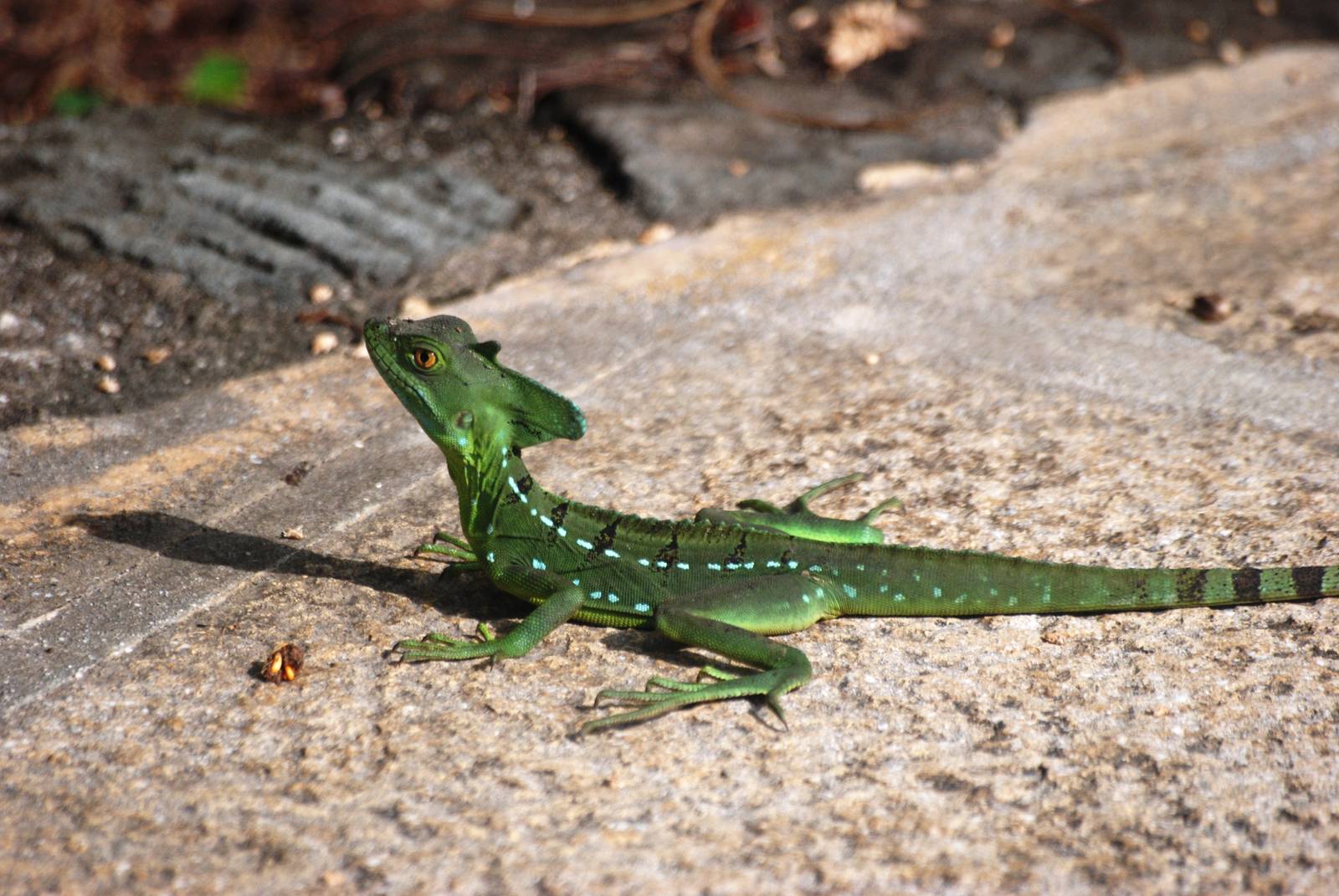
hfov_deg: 4.6
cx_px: 670
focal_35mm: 450
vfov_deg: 3.1
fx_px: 16757
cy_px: 448
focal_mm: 300
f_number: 5.6
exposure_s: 1/1250
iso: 400
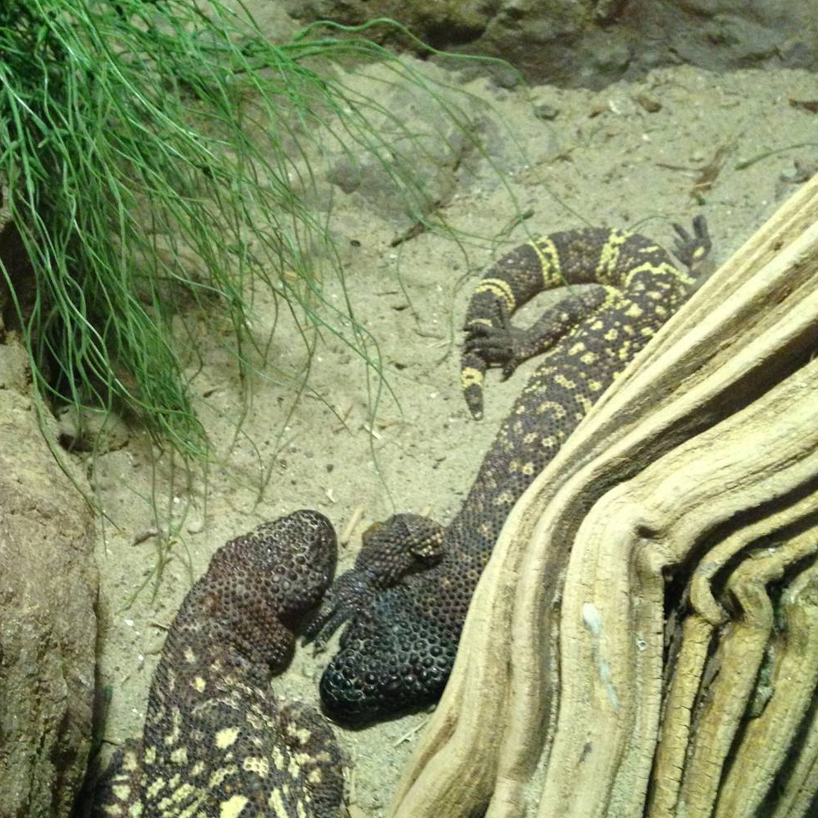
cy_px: 507
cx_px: 327
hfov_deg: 35.9
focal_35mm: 47
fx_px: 1257
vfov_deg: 35.9
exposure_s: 1/20
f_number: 2.4
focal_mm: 4.12
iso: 400
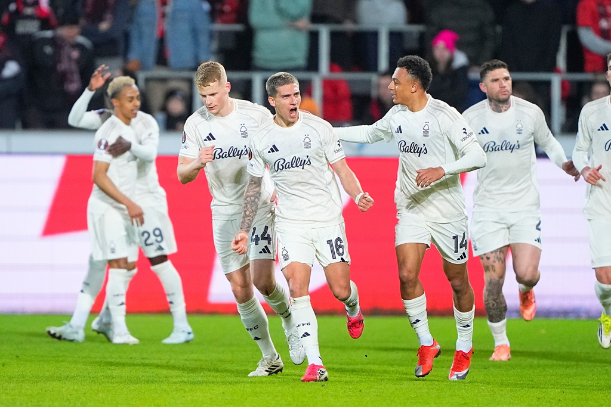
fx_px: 6789
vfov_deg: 3.4
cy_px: 204
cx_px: 306
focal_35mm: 400
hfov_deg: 5.2
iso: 3200
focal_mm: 400
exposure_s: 1/1600
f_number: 2.8
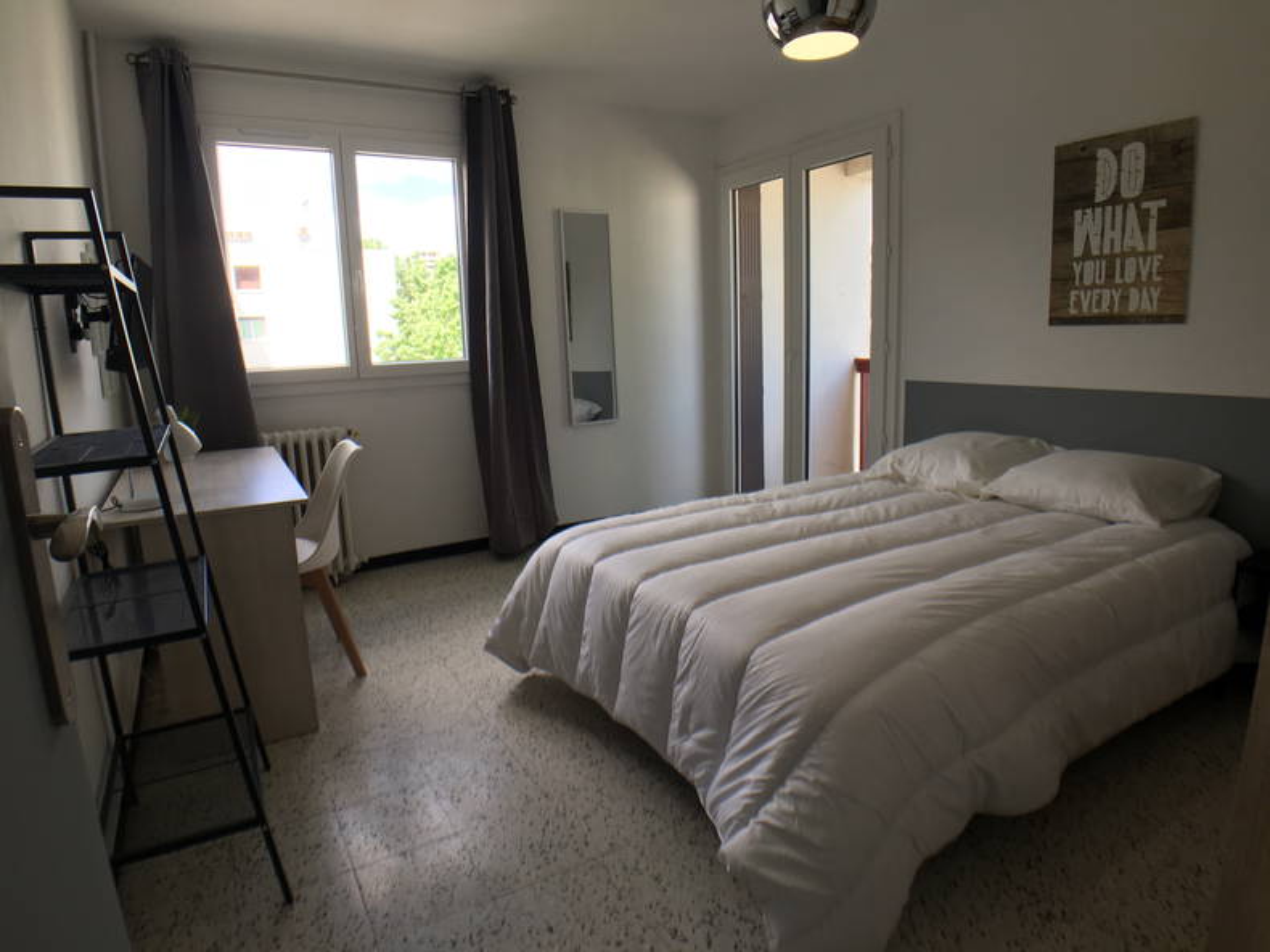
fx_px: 1064
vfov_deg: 48.2
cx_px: 635
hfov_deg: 61.7
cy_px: 476
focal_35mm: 29
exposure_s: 1/100
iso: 25
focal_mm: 4.15
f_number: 2.2
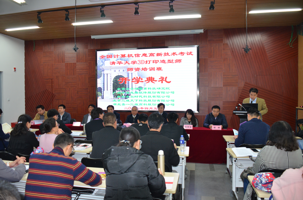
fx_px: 227
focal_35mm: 27
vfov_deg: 47.7
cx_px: 152
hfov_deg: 67.5
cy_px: 100
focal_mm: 18
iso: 720
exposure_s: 1/60
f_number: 3.5
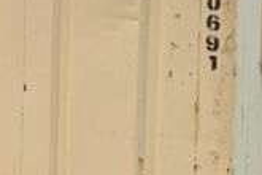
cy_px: 5
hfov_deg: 20.6
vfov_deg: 14.8
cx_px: -71
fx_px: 662
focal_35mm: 91
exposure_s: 1/100
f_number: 1.78
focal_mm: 6.76
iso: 64
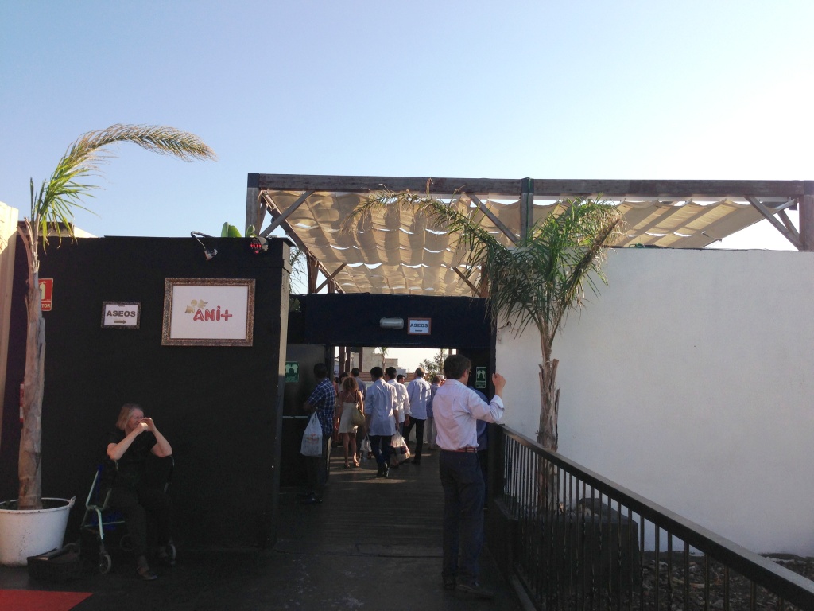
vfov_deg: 42.9
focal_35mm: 33
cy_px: 306
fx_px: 776
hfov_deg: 55.4
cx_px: 407
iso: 50
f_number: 2.4
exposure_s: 1/1153
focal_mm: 4.13
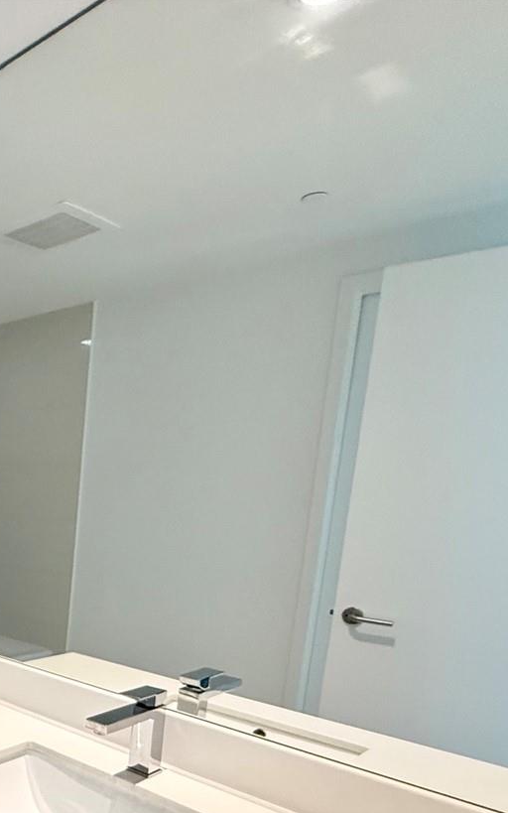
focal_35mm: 29
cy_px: 593
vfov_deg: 61.6
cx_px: -110
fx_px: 642
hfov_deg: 34.2
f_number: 2.2
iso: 250
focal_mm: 2.22
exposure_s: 1/120
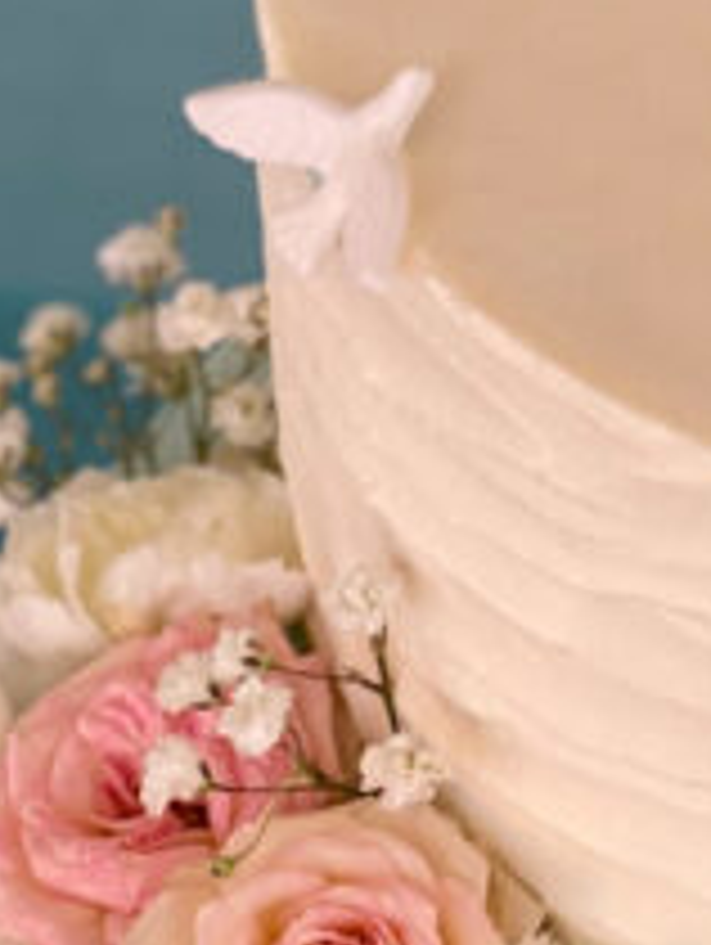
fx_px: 5002
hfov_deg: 7.9
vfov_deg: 10.3
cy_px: -626
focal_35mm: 183
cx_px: 1195
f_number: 2
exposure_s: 1/126
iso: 20
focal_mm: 6
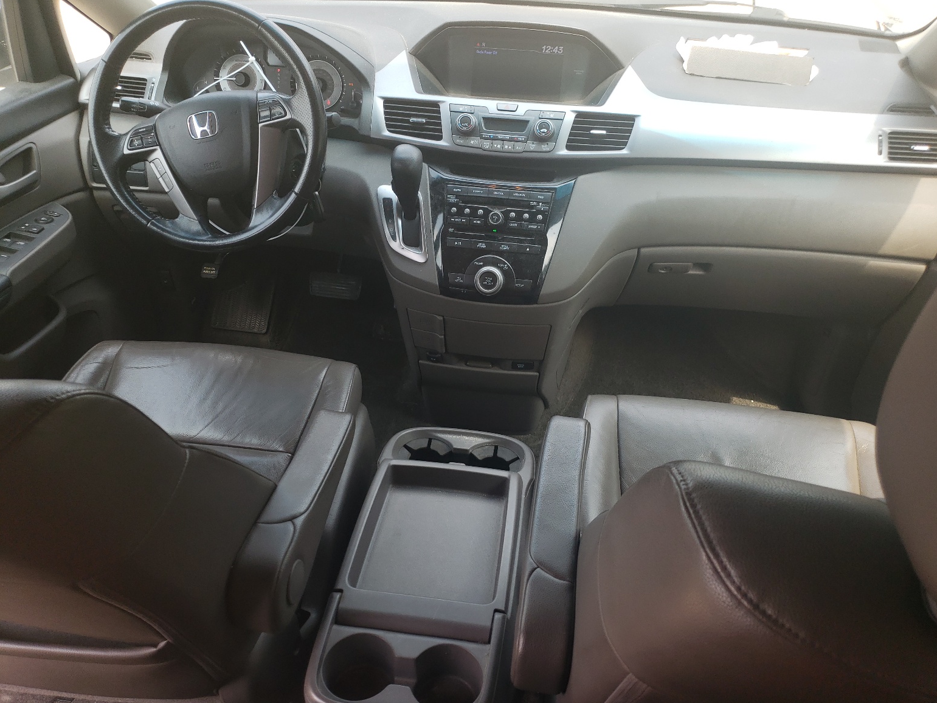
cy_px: 348
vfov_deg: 51.4
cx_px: 485
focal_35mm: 27
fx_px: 731
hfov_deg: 65.3
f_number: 1.5
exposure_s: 1/182
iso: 50
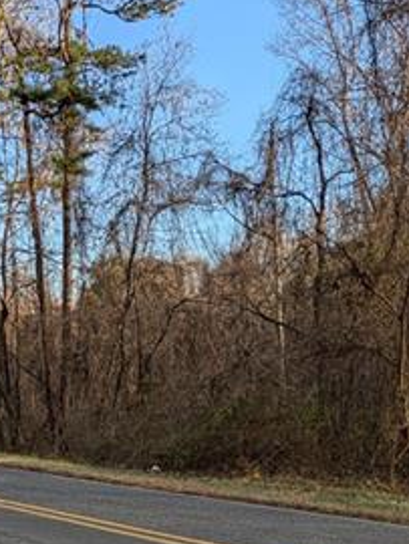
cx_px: 134
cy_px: 568
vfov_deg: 25.7
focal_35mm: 71
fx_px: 1117
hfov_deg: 20.7
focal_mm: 5.43
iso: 43
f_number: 1.89
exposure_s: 1/781
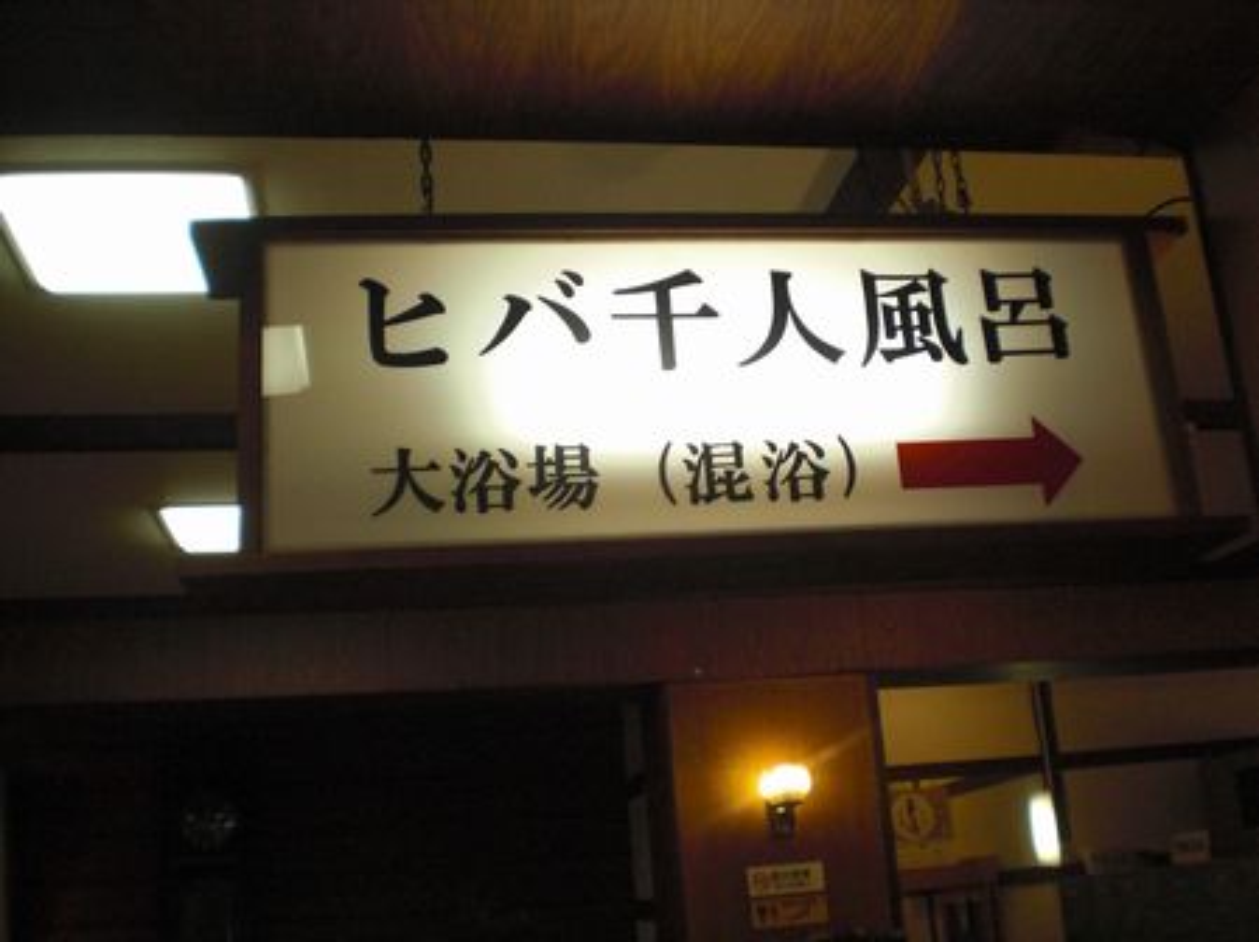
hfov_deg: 49.0
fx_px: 1381
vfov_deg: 37.7
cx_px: 630
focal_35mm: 38
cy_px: 471
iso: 400
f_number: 3.1
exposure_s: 1/80
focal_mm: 6.3
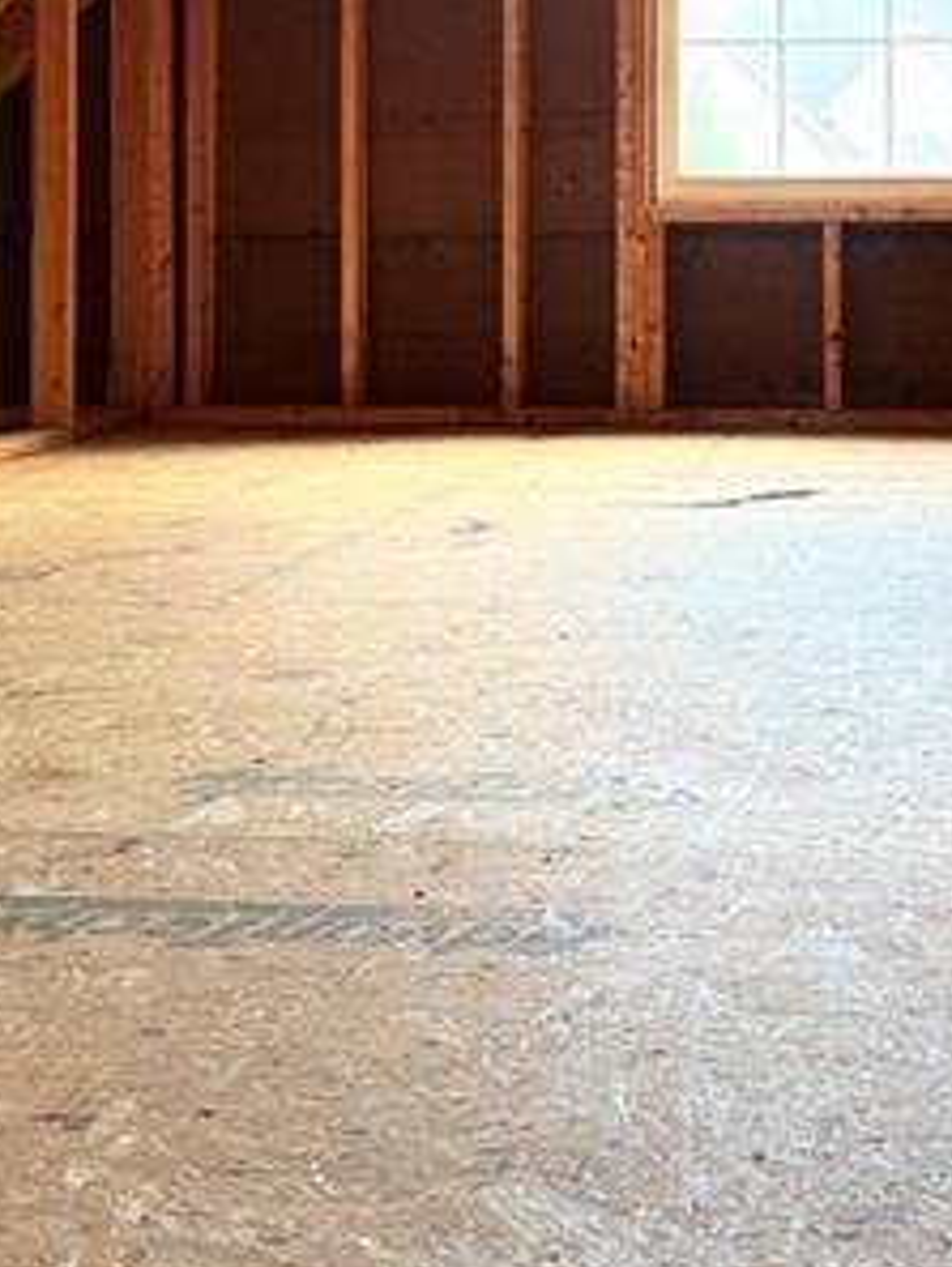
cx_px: 786
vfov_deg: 29.9
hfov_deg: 23.3
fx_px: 2272
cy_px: 132
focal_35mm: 62
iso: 250
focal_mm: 6.76
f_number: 1.78
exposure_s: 1/60
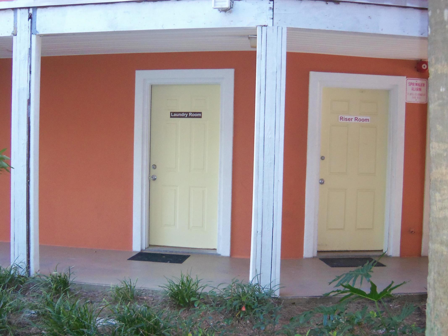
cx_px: 224
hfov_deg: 49.0
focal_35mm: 38
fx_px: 492
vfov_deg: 37.7
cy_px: 168
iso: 400
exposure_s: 1/50
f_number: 4.3
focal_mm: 6.8
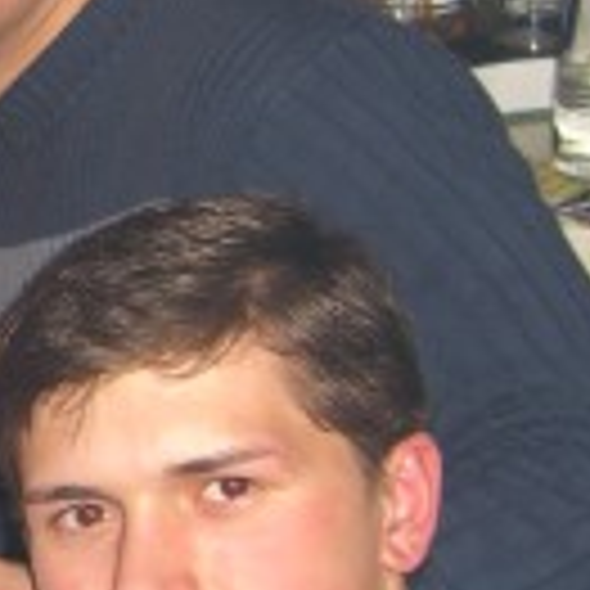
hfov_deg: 11.0
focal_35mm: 154
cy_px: 270
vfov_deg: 11.3
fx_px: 2970
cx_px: -216
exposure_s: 1/60
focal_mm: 7.9
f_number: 2.8
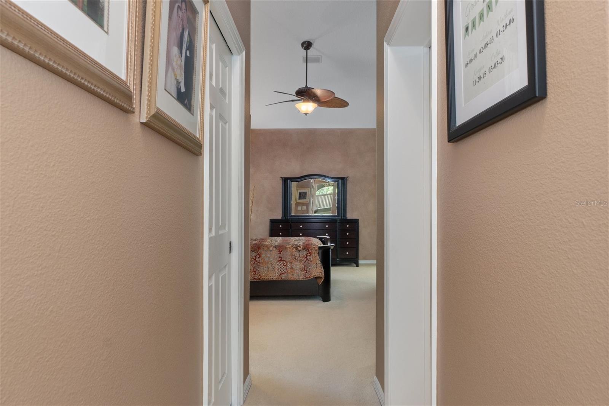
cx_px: 304
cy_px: 203
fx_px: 381
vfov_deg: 56.1
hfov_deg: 77.3
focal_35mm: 22
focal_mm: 15
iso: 320
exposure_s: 2
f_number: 8
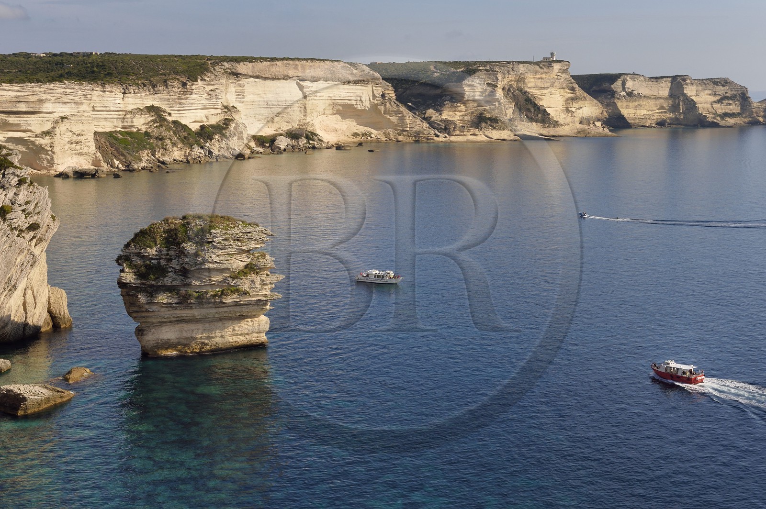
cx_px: 383
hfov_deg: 33.4
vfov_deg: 22.6
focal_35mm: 60
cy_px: 254
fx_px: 1276
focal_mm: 60
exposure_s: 1/400
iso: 400
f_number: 18
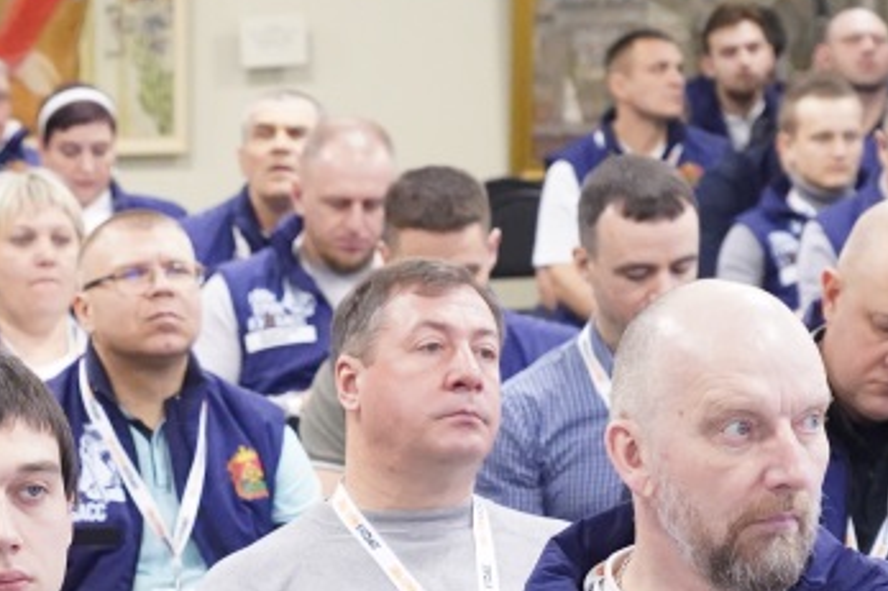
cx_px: 64
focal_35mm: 199
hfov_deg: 10.3
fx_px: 4906
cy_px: 733
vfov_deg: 6.8
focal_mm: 69
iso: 10000
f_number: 5.6
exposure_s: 1/160
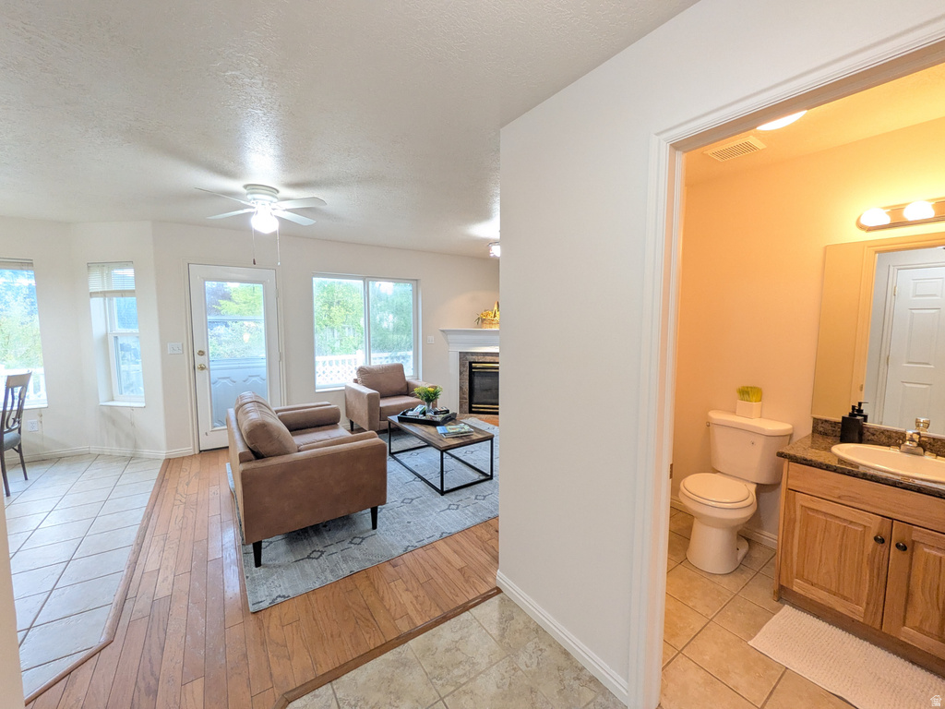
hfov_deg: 102.1
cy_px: 354
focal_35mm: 14
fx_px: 382
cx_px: 472
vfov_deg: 85.7
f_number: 2.2
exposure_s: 1/60
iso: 387
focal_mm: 1.83
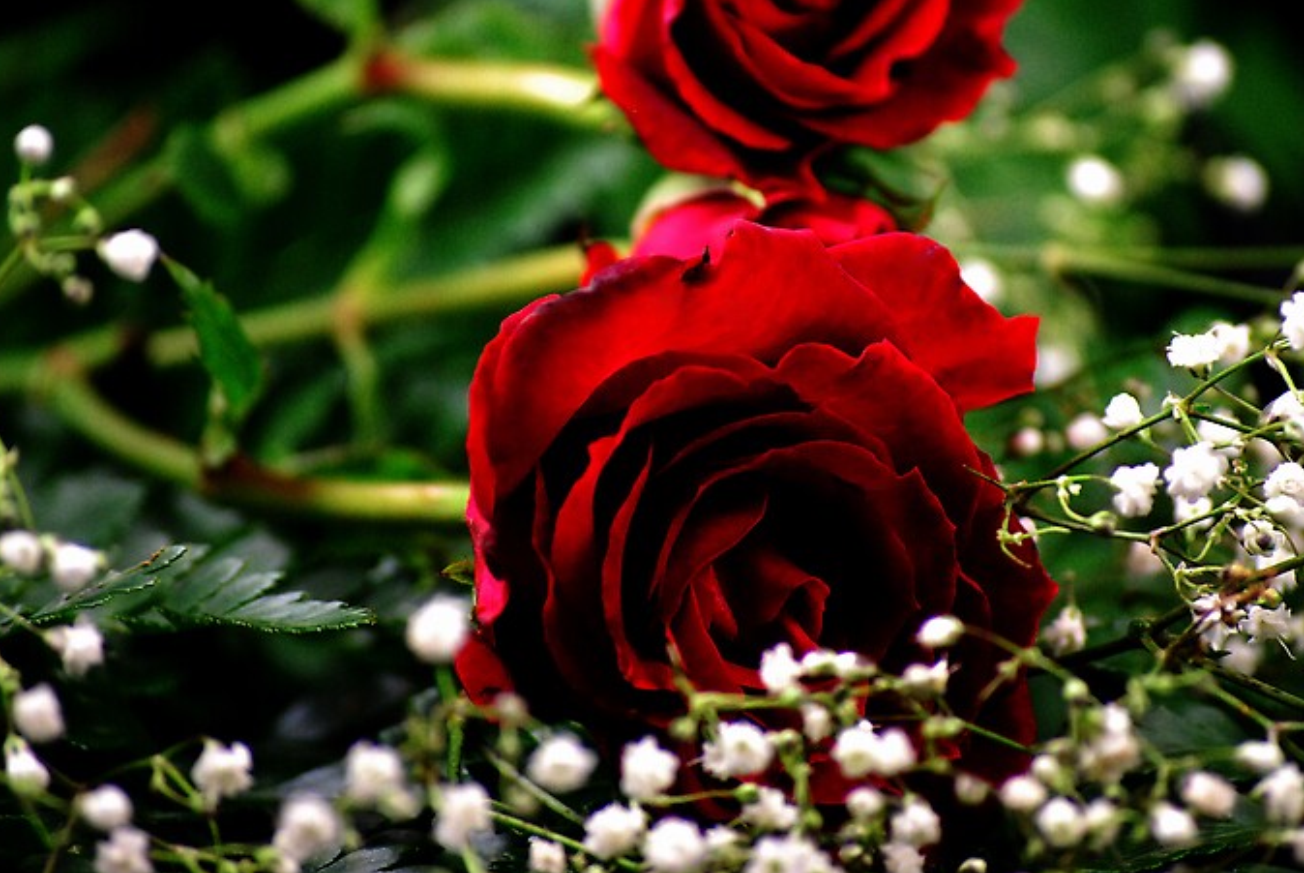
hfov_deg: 6.4
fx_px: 11703
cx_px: 756
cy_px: 268
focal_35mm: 323
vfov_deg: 4.3
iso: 1600
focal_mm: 145
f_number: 5.3
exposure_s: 1/80
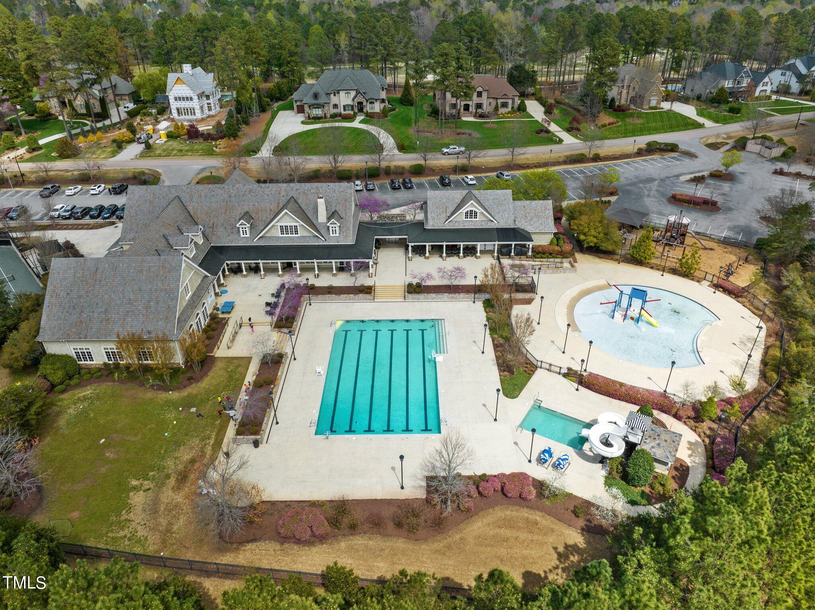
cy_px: 305
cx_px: 408
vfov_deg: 56.8
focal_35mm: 24
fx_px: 565
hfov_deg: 71.6
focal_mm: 12.29
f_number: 5.6
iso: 100
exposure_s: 1/120
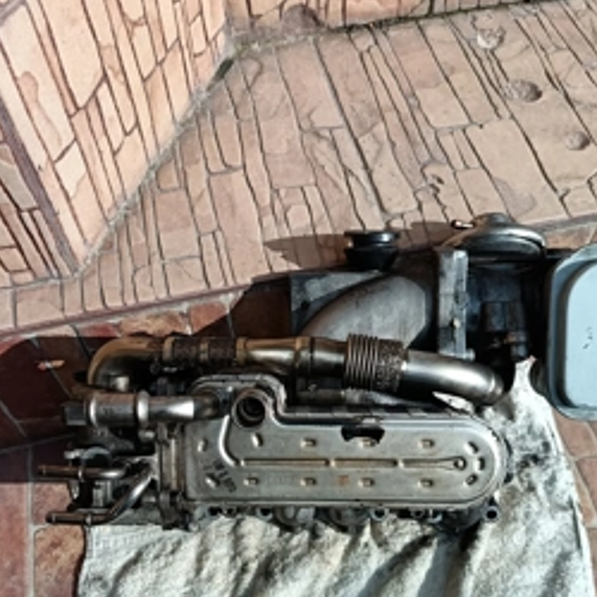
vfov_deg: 47.3
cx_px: 284
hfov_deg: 48.4
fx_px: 663
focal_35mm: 34
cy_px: 418
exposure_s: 1/900
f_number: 1.75
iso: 224
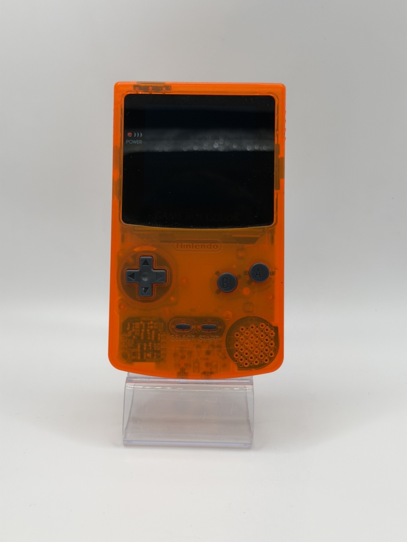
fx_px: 752
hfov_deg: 30.3
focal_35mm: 48
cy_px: 271
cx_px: 204
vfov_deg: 39.7
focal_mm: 6.76
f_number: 1.78
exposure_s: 1/264
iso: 64
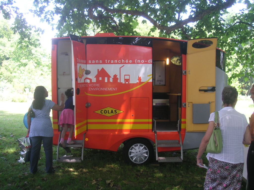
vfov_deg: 37.7
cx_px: 127
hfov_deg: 49.0
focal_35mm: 38
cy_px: 95
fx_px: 279
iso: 50
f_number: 2.8
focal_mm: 6
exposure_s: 1/60
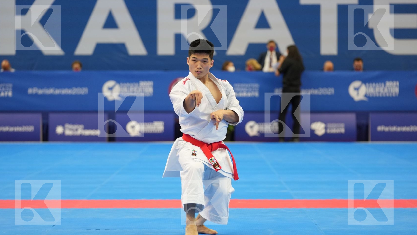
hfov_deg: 16.4
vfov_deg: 9.3
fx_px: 1448
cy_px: 115
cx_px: 204
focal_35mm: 131
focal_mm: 118
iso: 1250
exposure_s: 1/500
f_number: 2.8
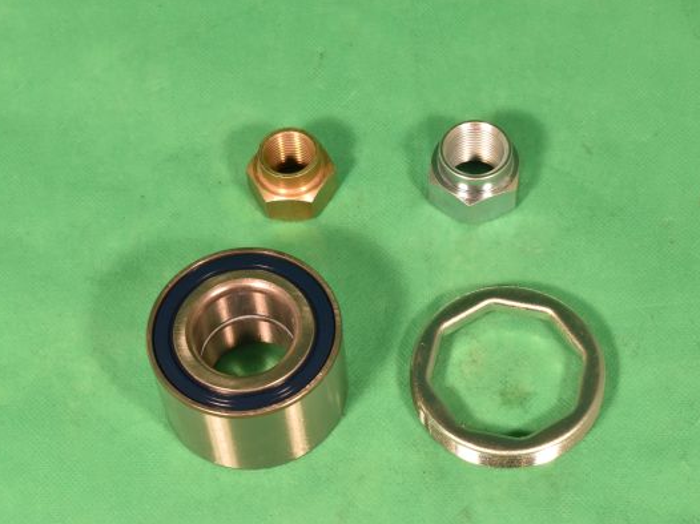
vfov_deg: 16.3
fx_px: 1830
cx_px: 386
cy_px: 259
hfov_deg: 21.6
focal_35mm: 91
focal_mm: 55
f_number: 14
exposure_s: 1/100
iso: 900
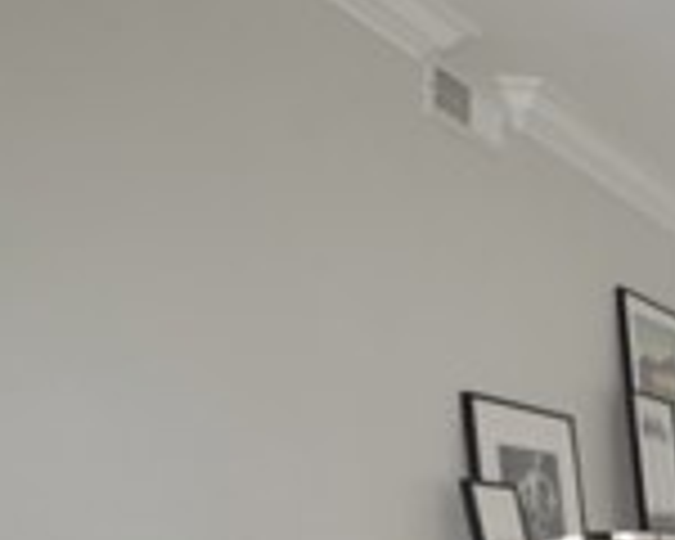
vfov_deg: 22.7
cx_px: 1202
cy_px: 698
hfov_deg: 21.4
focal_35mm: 60
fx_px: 1199
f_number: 6.3
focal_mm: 10
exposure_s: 1/160
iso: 100
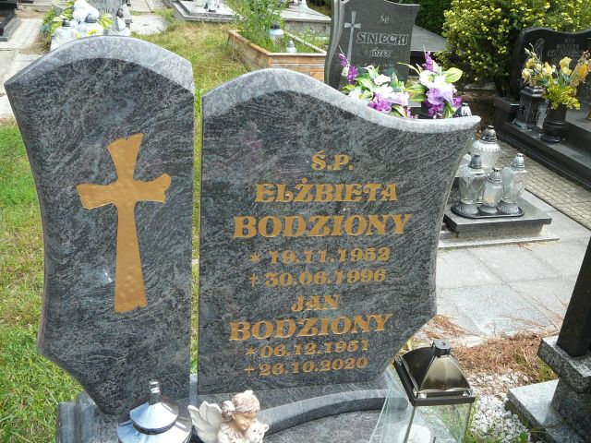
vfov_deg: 40.7
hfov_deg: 52.6
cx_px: 296
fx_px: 598
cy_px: 222
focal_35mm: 35
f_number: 2.8
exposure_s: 1/500
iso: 80
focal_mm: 5.2
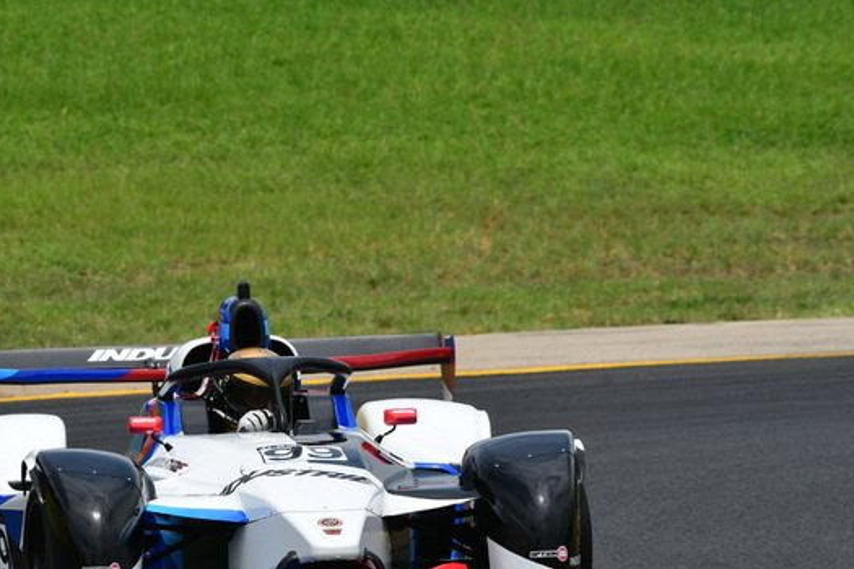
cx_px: 268
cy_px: 405
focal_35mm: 663
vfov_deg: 2.1
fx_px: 15727
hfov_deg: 3.1
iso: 320
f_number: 11
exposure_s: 1/640
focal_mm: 290
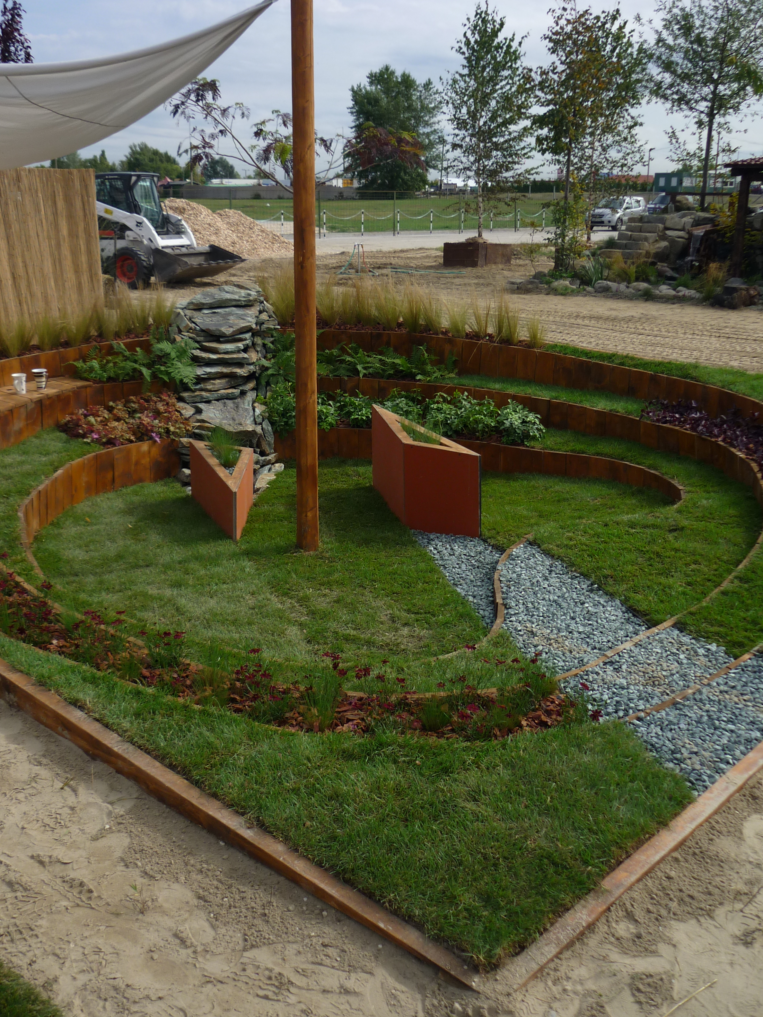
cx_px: 377
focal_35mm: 34
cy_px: 500
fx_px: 999
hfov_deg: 41.8
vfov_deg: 54.0
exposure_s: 1/200
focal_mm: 5.5
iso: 80
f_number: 8
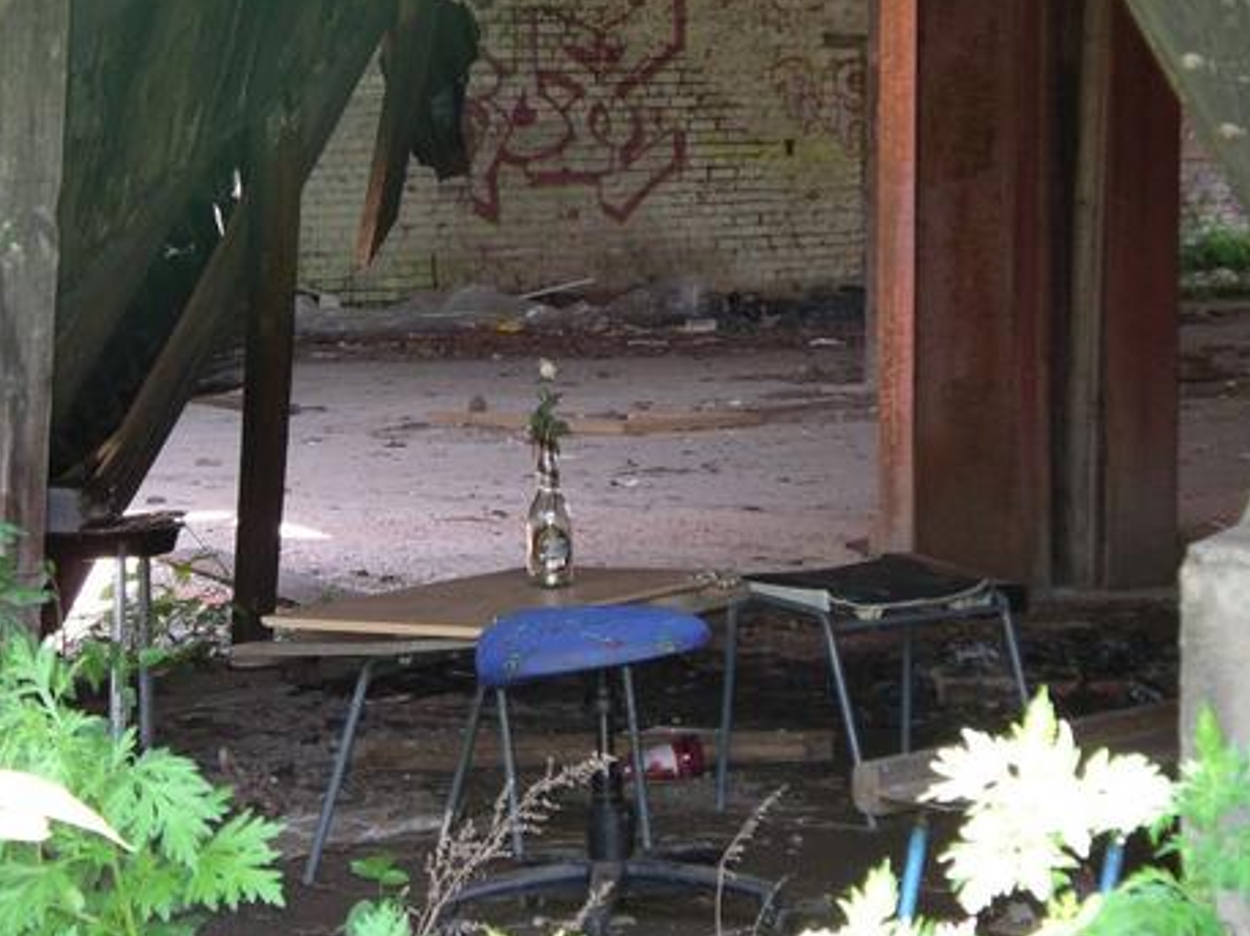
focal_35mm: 137
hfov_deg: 14.4
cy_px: 423
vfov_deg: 10.8
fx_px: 4945
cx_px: 628
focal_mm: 20.4
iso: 200
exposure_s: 1/60
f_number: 3.8
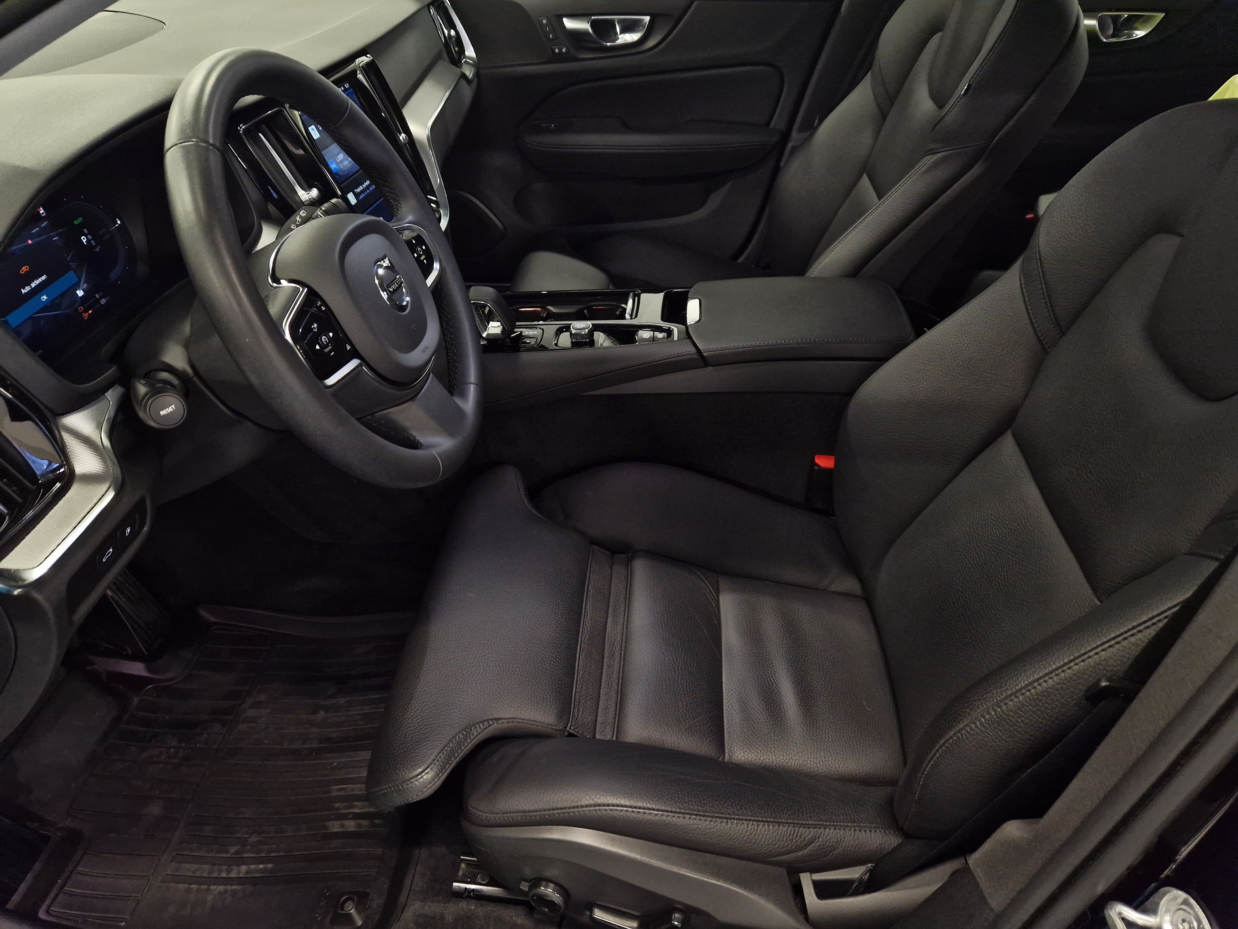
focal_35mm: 23
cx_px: 619
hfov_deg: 73.9
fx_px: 823
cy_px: 464
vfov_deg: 58.9
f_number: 1.8
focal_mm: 5.4
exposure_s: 1/100
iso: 500
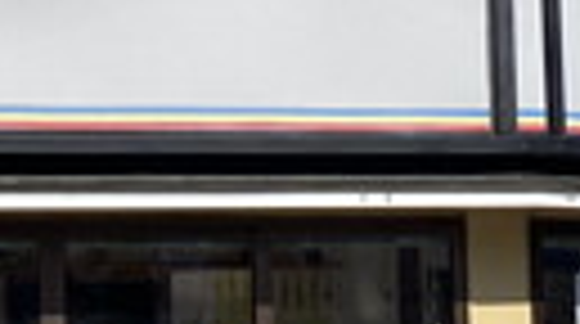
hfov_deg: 15.3
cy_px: 68
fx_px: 2164
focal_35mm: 141
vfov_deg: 8.5
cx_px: 270
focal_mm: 4.25
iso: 32
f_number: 1.8
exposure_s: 1/5495
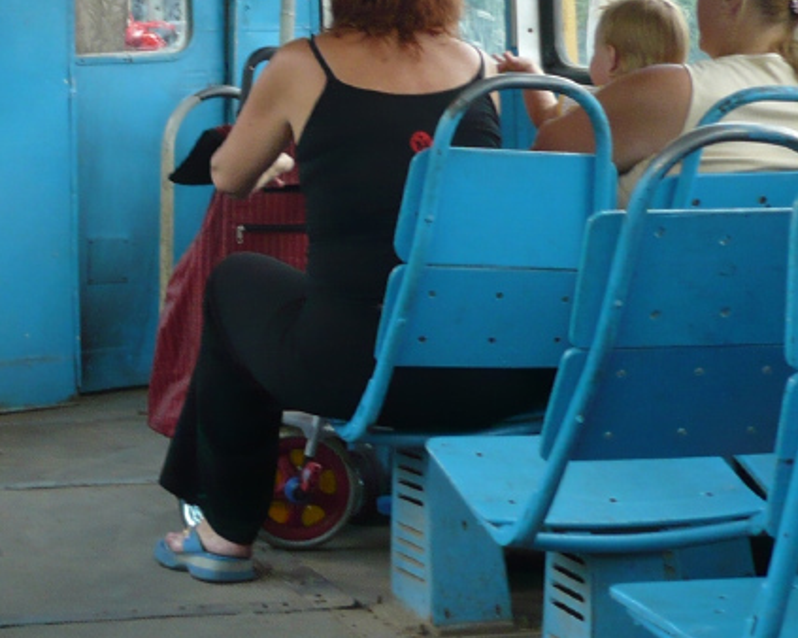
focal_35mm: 105
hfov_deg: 18.1
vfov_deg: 14.5
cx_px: 153
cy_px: 52
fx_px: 2479
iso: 100
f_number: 2.8
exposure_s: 1/100
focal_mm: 5.8
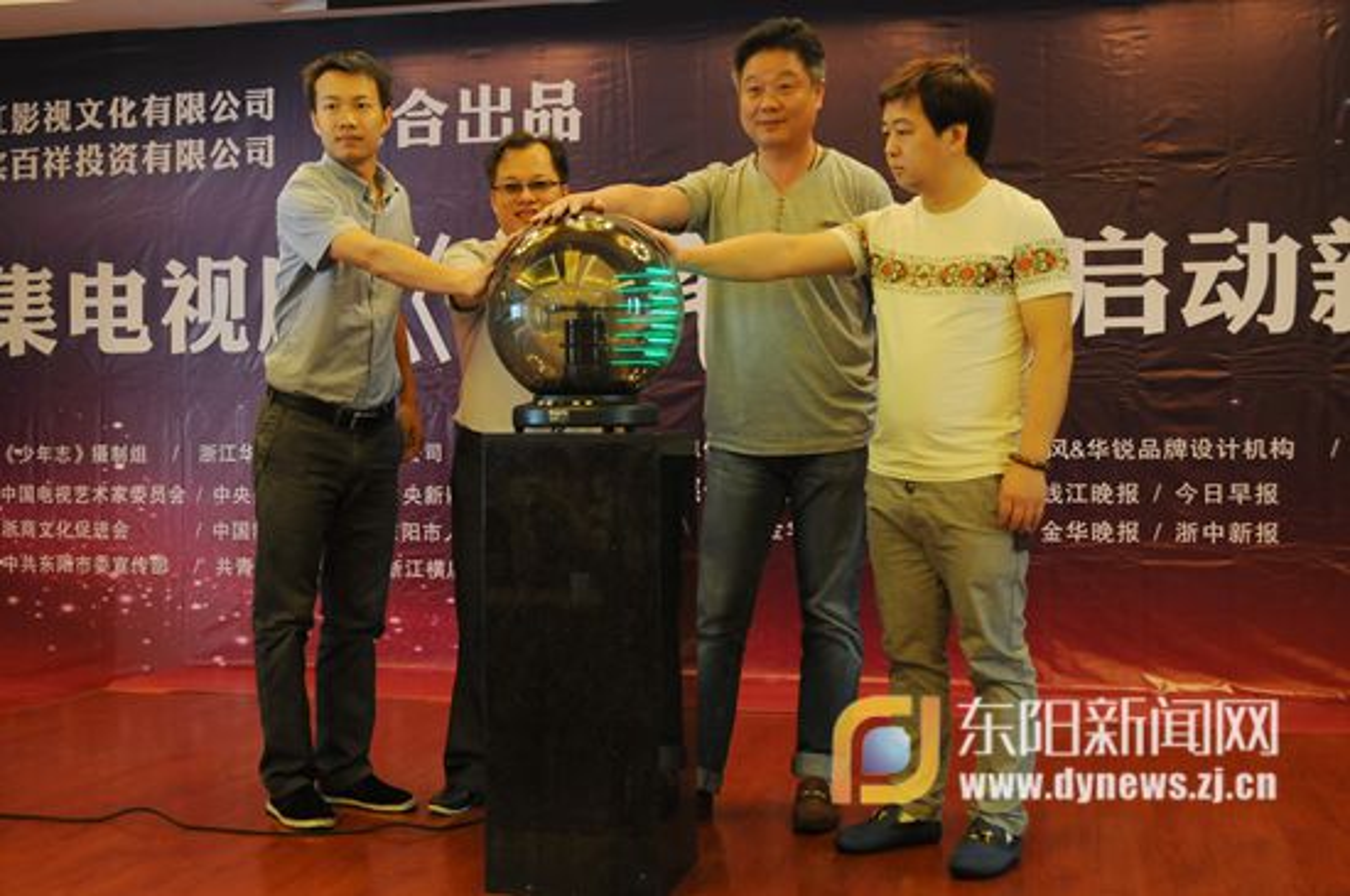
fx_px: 1517
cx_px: 675
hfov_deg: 48.0
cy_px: 448
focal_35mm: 40
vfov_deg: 32.9
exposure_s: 1/25
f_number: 5
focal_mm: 27
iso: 800
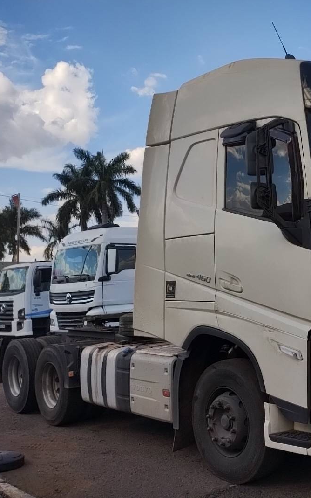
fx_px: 542
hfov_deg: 30.5
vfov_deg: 49.3
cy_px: 247
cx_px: 285
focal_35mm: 40
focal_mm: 4.27
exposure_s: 1/583
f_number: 1.8
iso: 100
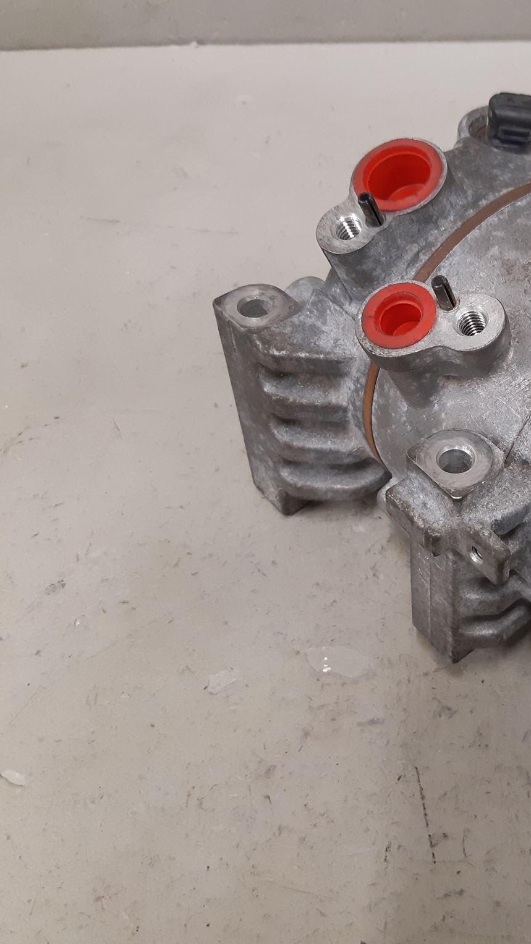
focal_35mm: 38
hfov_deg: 29.0
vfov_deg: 52.8
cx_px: 543
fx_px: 951
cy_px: 470
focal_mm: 3.93
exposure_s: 1/50
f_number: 1.7
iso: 200
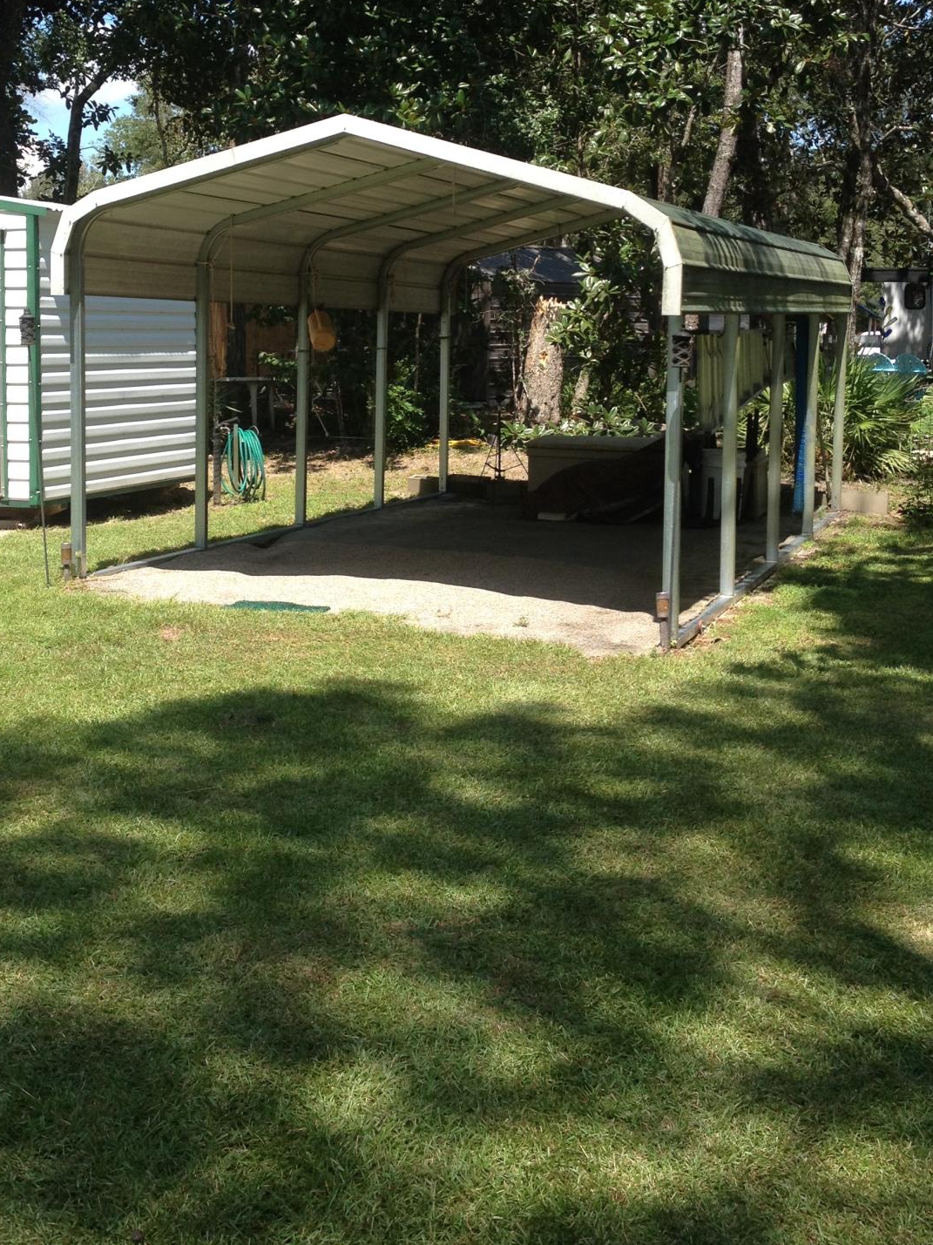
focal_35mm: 49
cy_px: 441
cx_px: 409
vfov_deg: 38.6
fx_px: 1762
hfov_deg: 29.6
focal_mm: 4.28
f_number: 2.4
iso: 50
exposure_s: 1/824
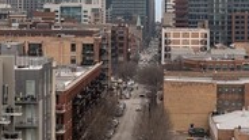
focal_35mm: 164
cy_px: -43
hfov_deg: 13.0
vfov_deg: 7.3
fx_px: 1082
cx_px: 34
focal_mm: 45
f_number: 8
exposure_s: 1/320
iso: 200
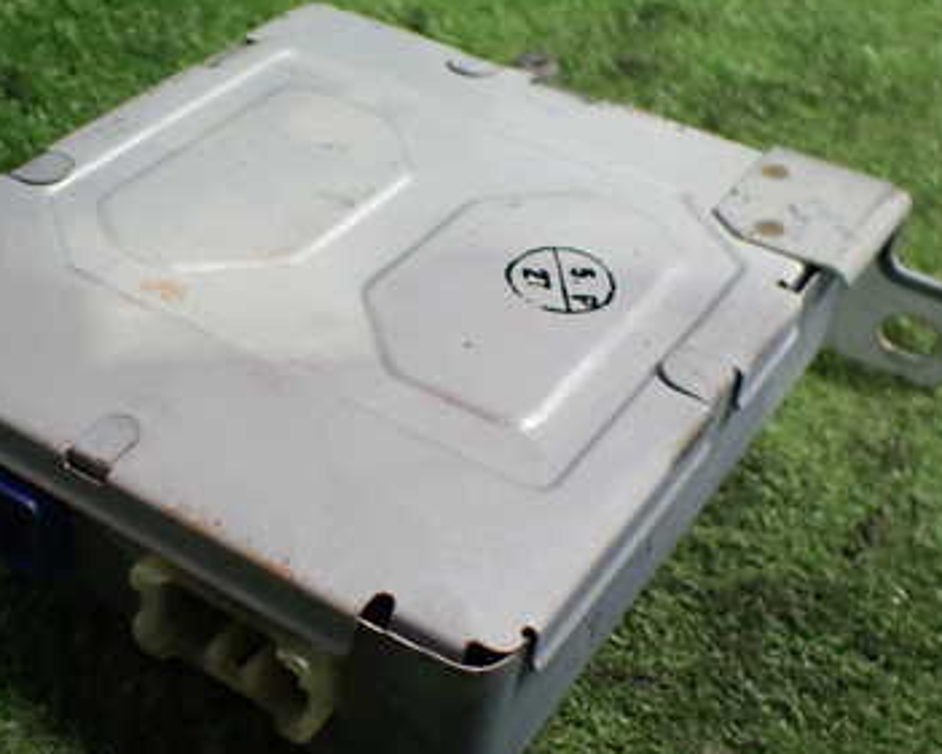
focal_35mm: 50
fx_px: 1394
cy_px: 400
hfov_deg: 37.0
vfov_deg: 30.3
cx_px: 322
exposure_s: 1/60
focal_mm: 5.4
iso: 800
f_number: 2.3
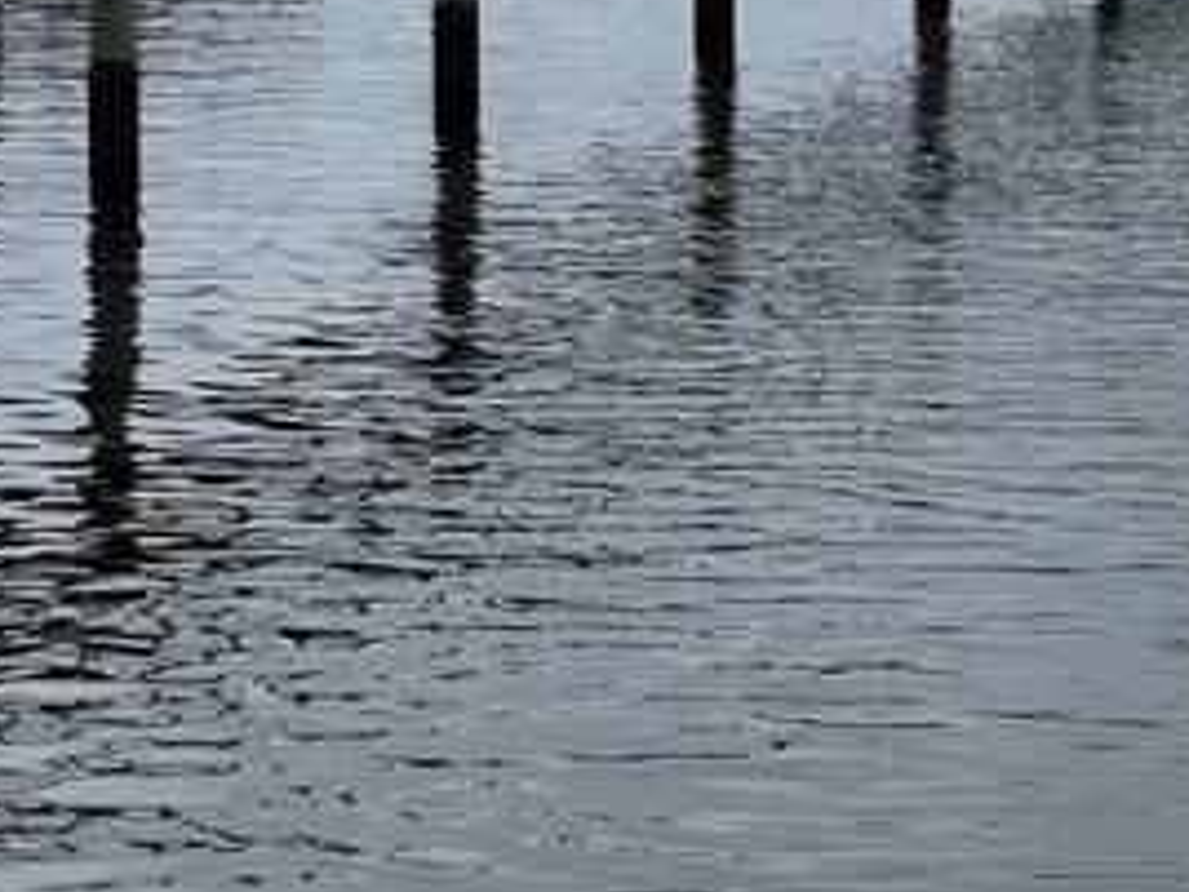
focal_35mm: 184
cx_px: 608
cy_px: -142
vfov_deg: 8.0
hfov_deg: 10.7
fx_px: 6320
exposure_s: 1/1429
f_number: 2.8
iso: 32
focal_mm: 9
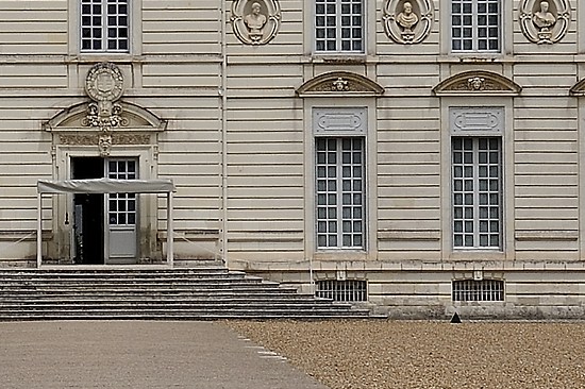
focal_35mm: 227
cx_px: 77
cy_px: 75
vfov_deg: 6.0
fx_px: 3686
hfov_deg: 9.0
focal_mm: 52
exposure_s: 1/500
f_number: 11
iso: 200
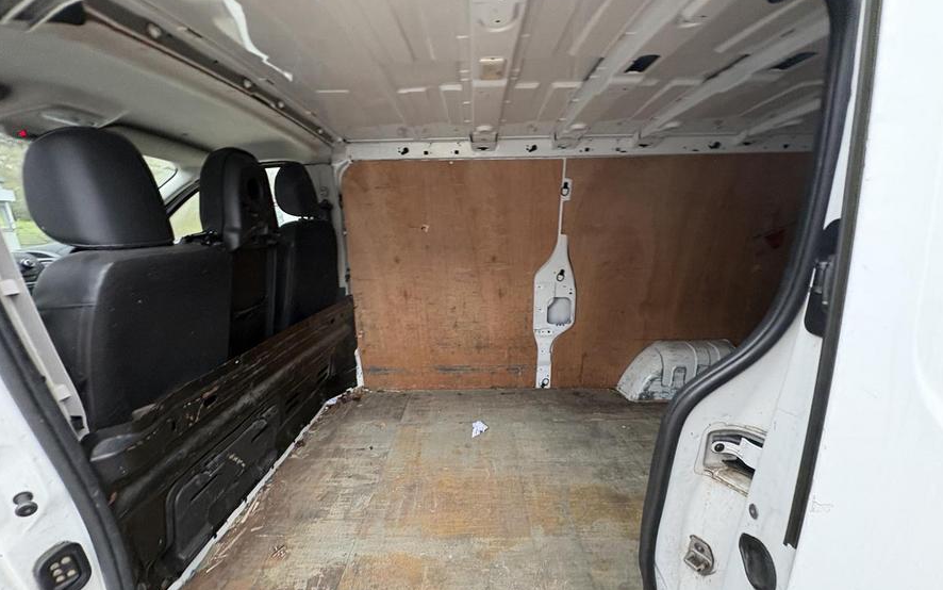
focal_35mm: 15
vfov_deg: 74.2
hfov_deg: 101.5
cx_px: 473
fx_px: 386
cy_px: 347
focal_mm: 2.22
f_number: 2.2
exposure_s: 1/60
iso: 320
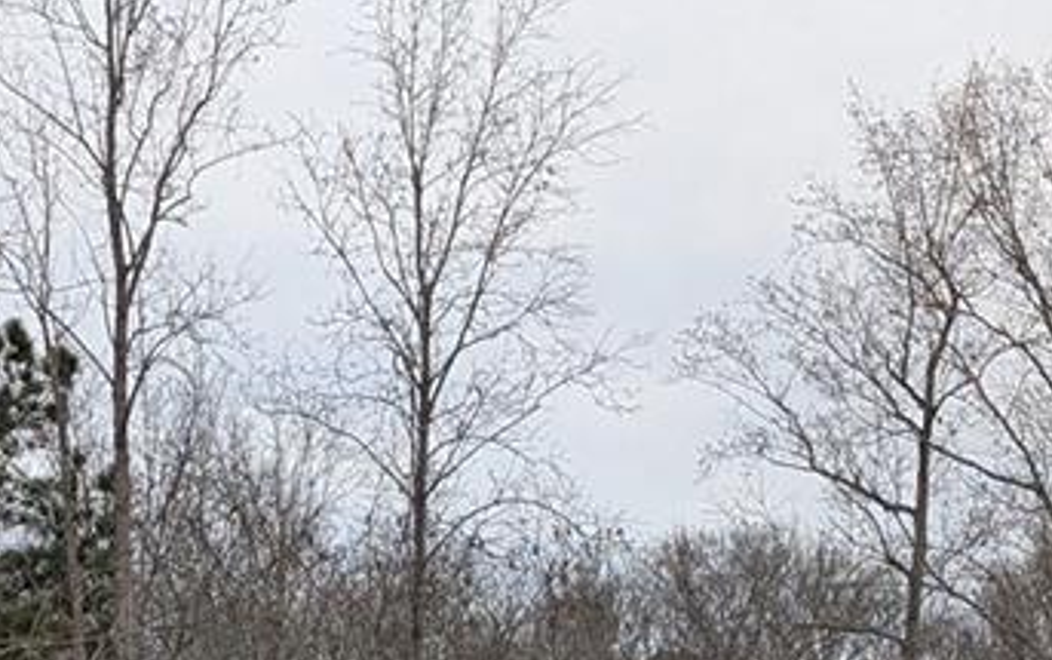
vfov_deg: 10.9
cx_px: 431
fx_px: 3271
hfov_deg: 18.3
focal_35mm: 114
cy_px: 1114
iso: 22
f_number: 1.68
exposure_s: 1/555
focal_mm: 6.9
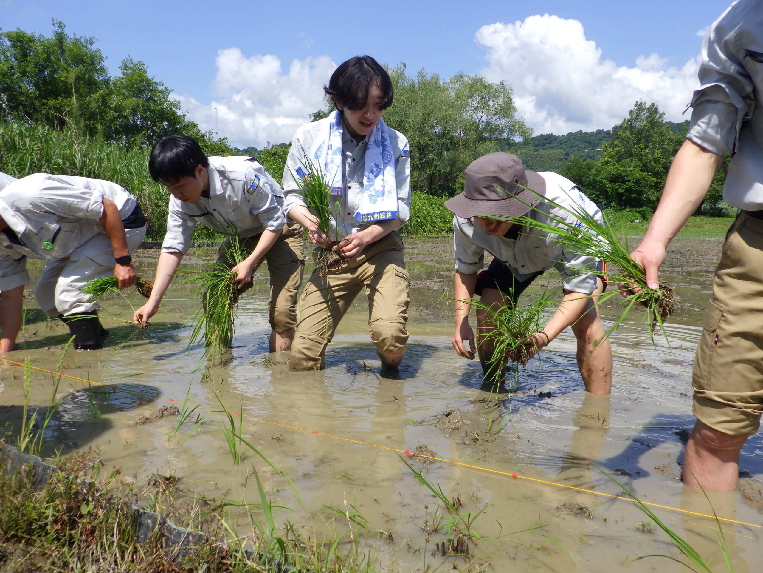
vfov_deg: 61.1
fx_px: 485
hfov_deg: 76.4
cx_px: 382
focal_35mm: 22
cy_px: 286
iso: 125
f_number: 4.2
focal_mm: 5
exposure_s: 1/800
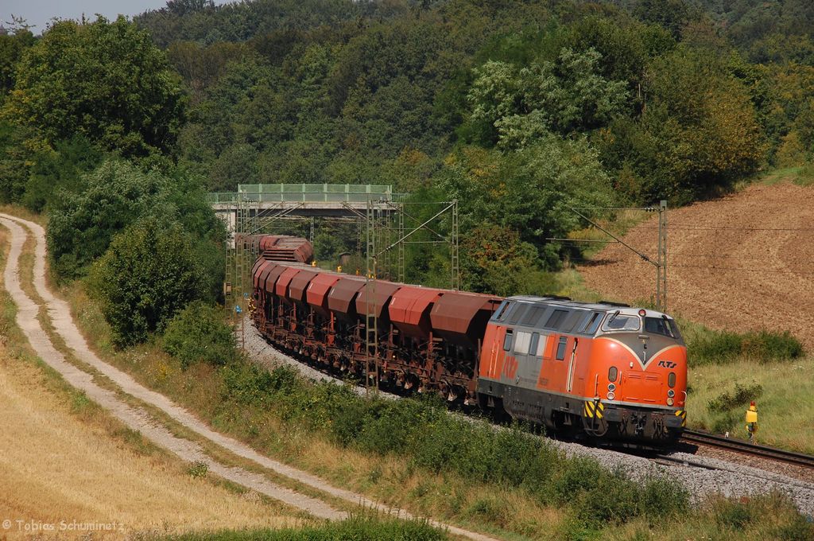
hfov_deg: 9.2
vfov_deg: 6.1
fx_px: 5081
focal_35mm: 225
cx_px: 407
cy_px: 270
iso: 200
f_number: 9
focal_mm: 150
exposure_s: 1/500
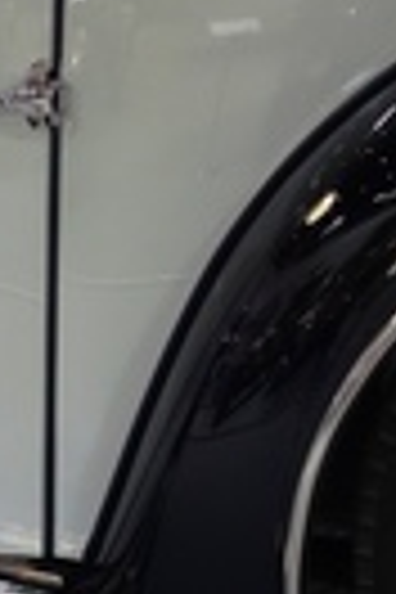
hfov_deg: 10.9
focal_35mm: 121
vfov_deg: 16.7
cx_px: -178
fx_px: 1996
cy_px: 54
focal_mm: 14.75
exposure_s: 1/50
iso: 500
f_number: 2.8
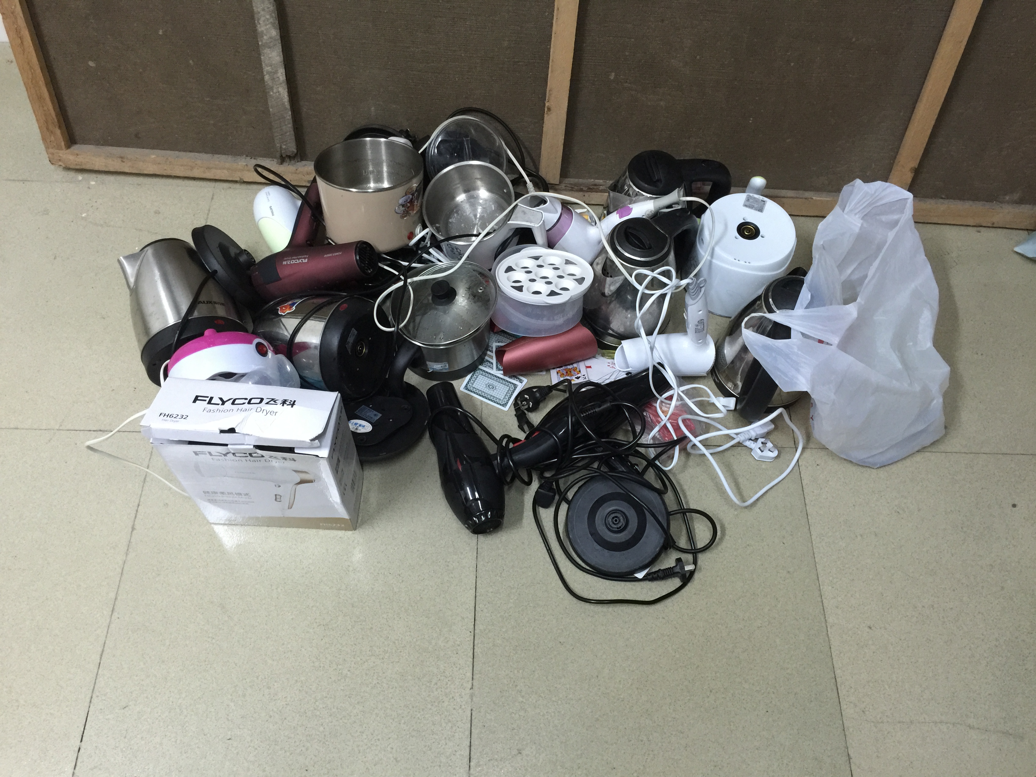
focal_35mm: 29
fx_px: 868
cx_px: 518
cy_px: 388
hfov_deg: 61.7
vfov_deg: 48.2
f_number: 2.2
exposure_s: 1/10
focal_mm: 4.15
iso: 100
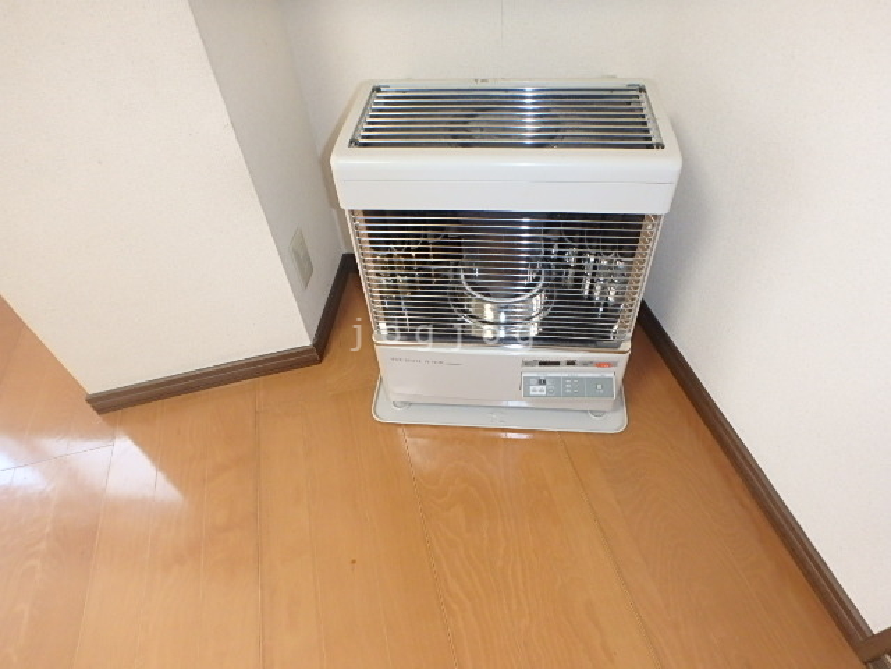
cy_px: 334
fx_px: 541
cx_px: 446
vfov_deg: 63.4
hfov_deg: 79.0
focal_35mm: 21
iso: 400
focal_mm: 3.7
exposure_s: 1/30
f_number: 3.5
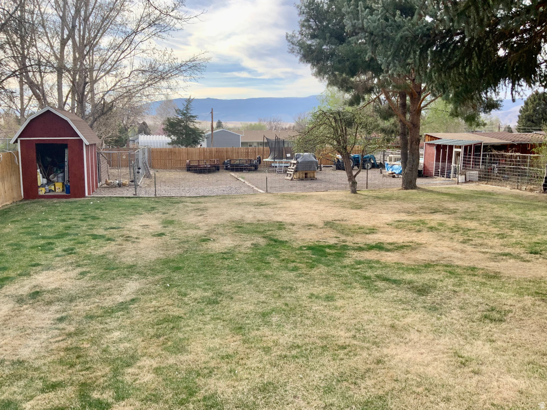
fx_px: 458
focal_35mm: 29
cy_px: 205
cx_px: 274
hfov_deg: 61.7
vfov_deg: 48.2
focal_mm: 3
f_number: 1.8
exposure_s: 1/657
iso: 16
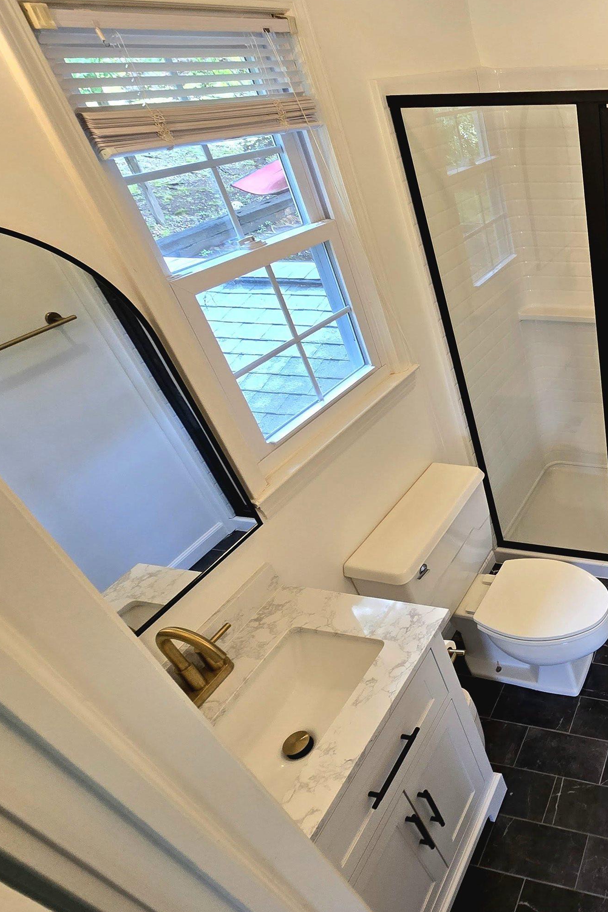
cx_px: 639
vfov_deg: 81.2
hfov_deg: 46.9
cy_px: 466
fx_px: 532
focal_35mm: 21
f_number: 2.2
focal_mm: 2.2
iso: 125
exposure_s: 1/60.2
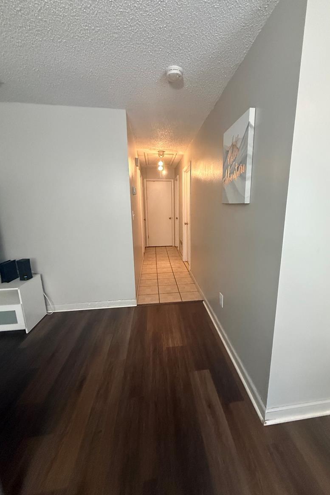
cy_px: 247
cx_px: 184
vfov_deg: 100.4
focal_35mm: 15
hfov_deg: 77.0
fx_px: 206
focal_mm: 2.22
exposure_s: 1/60
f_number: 2.2
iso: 800
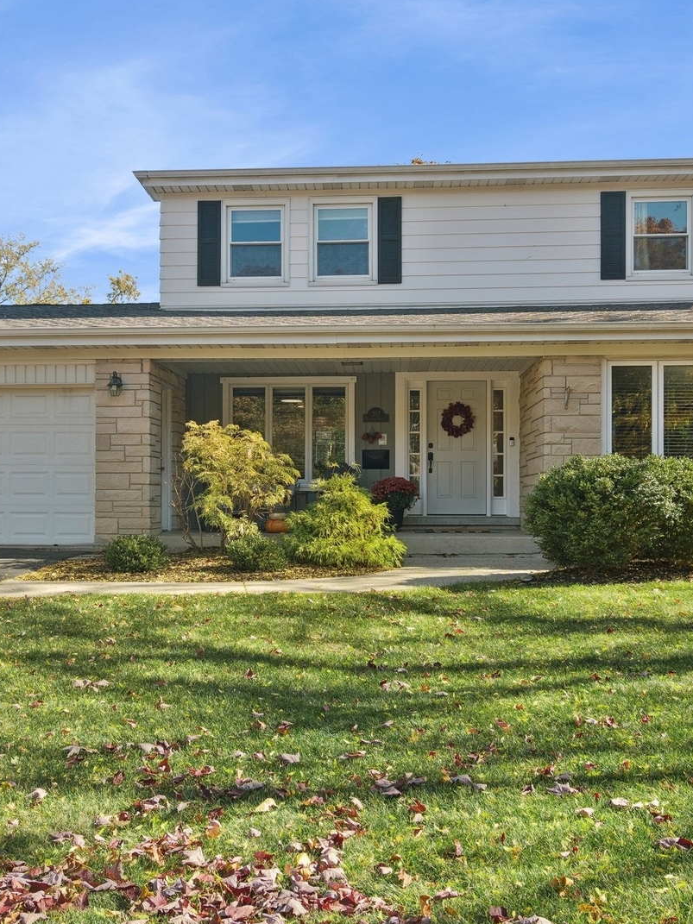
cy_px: 462
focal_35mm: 32
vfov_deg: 56.8
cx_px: 314
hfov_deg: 44.1
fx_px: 854
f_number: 8
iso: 200
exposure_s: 1/80
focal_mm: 15
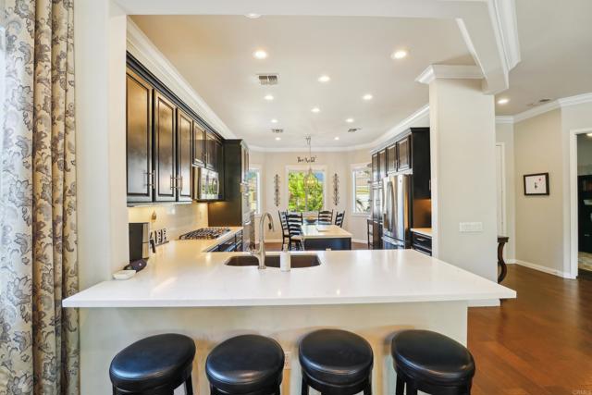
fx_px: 230
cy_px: 198
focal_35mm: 14
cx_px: 296
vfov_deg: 81.2
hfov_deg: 104.2
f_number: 8
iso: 320
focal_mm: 14
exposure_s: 1/60
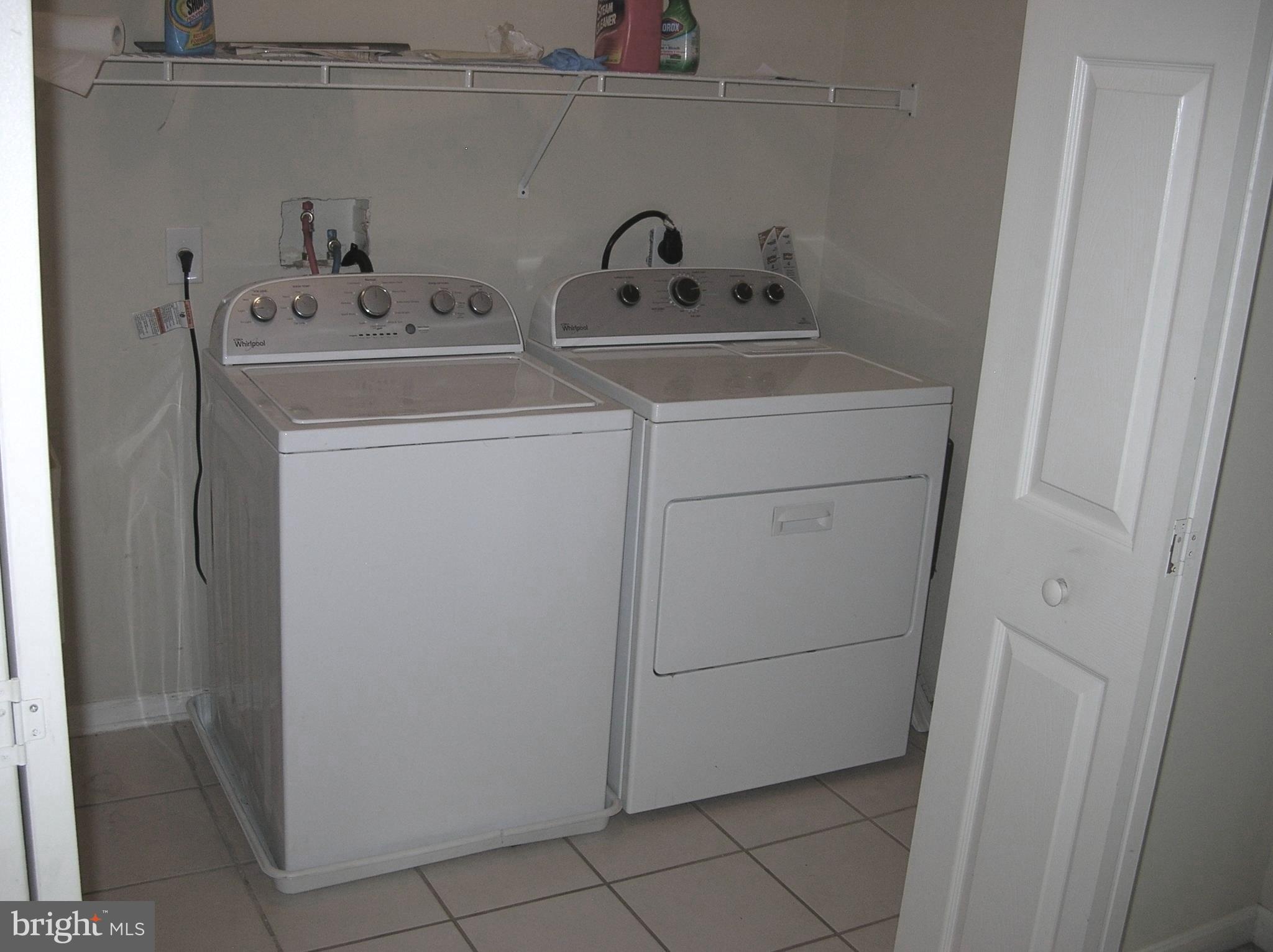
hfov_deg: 51.4
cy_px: 476
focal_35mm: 36
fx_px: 1323
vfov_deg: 39.6
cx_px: 636
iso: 50
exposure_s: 1/60.1
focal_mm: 6
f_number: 2.7
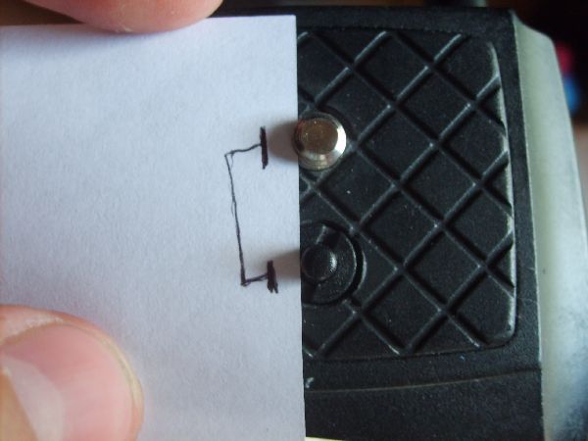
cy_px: 220
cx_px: 294
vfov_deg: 40.7
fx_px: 595
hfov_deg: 52.6
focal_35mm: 35
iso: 106
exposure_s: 1/30
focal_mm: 5.8
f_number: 2.8
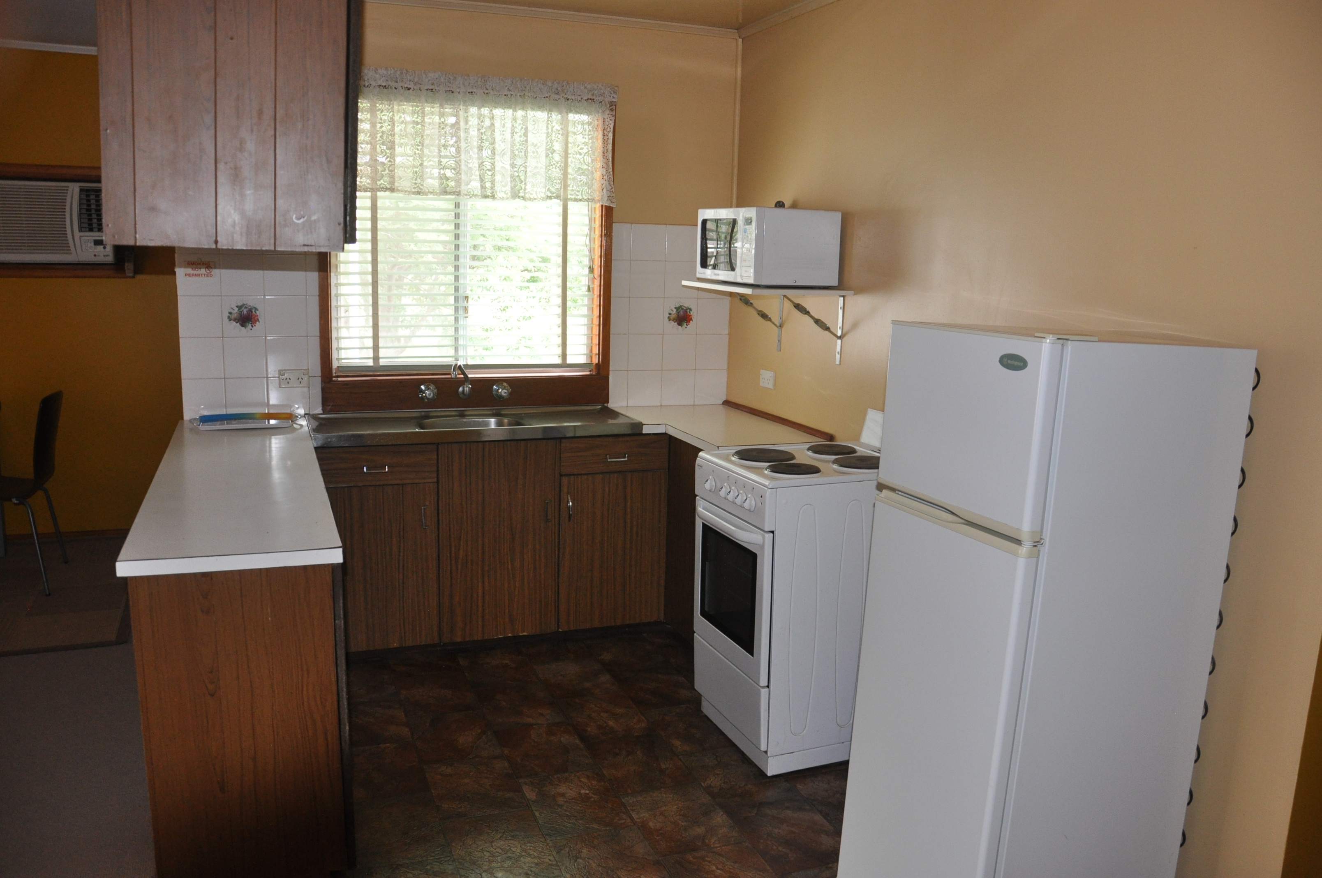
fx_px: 990
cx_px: 661
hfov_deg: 67.4
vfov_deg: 47.8
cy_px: 439
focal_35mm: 27
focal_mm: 18
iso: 800
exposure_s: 1/60
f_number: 3.5
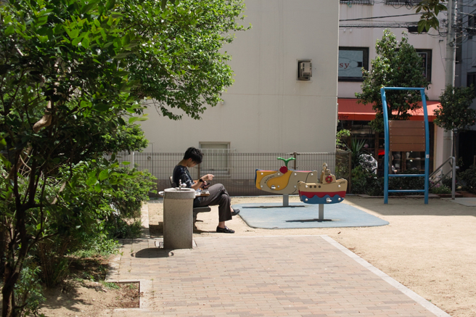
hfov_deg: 31.2
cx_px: 320
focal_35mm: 64
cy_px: 181
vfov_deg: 21.2
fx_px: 846
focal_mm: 24.2
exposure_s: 1/1000
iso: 100
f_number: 2.8
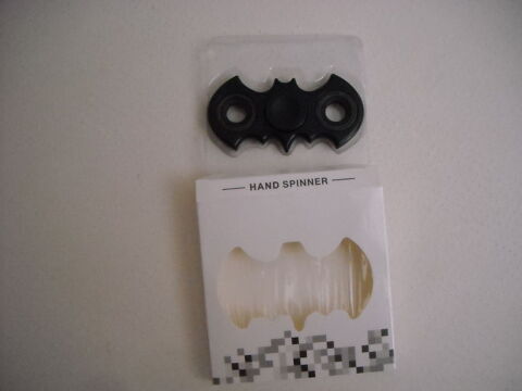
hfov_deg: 52.6
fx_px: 528
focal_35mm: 35
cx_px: 261
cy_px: 196
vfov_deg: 40.7
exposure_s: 1/42
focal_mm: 5.7
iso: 800
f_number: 2.8
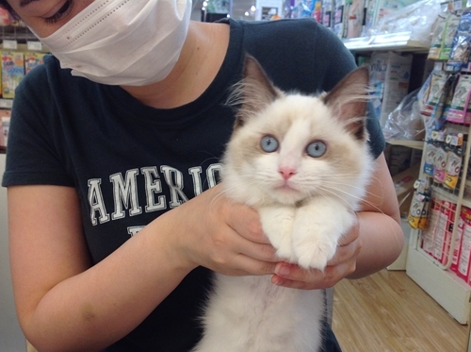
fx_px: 570
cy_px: 207
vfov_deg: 34.2
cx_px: 242
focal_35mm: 42
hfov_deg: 44.9
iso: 64
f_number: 2.4
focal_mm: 4.28
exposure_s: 1/60
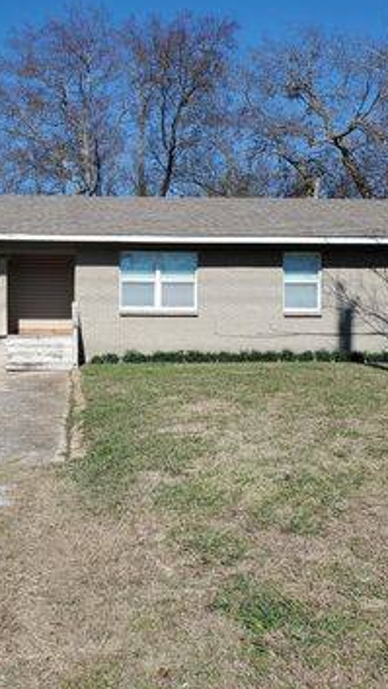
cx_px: 101
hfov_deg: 29.3
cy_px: 342
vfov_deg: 50.5
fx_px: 732
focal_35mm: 40
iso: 50
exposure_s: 1/1818
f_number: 2.4
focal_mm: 4.3
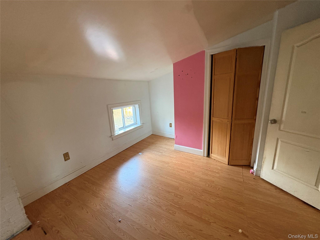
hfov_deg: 102.1
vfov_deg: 85.7
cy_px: 120
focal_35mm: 14
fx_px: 129
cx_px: 160
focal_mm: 2.22
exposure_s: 1/60
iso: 640
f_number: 2.2
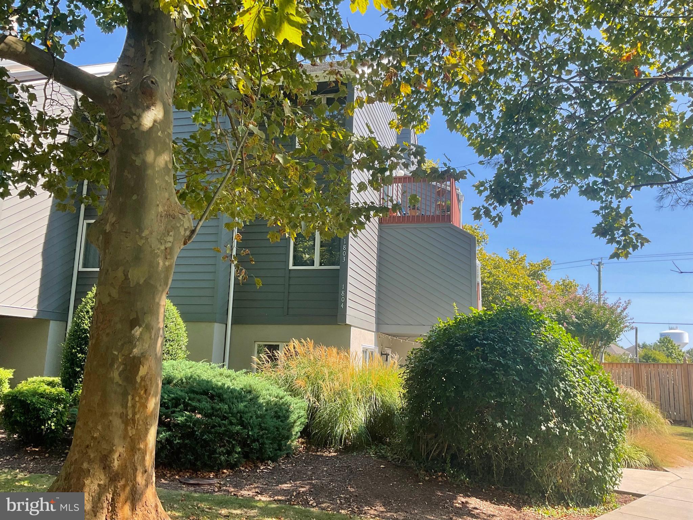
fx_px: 581
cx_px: 346
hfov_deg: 61.7
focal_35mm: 29
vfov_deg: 48.2
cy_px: 260
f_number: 1.8
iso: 16
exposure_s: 1/415
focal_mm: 3
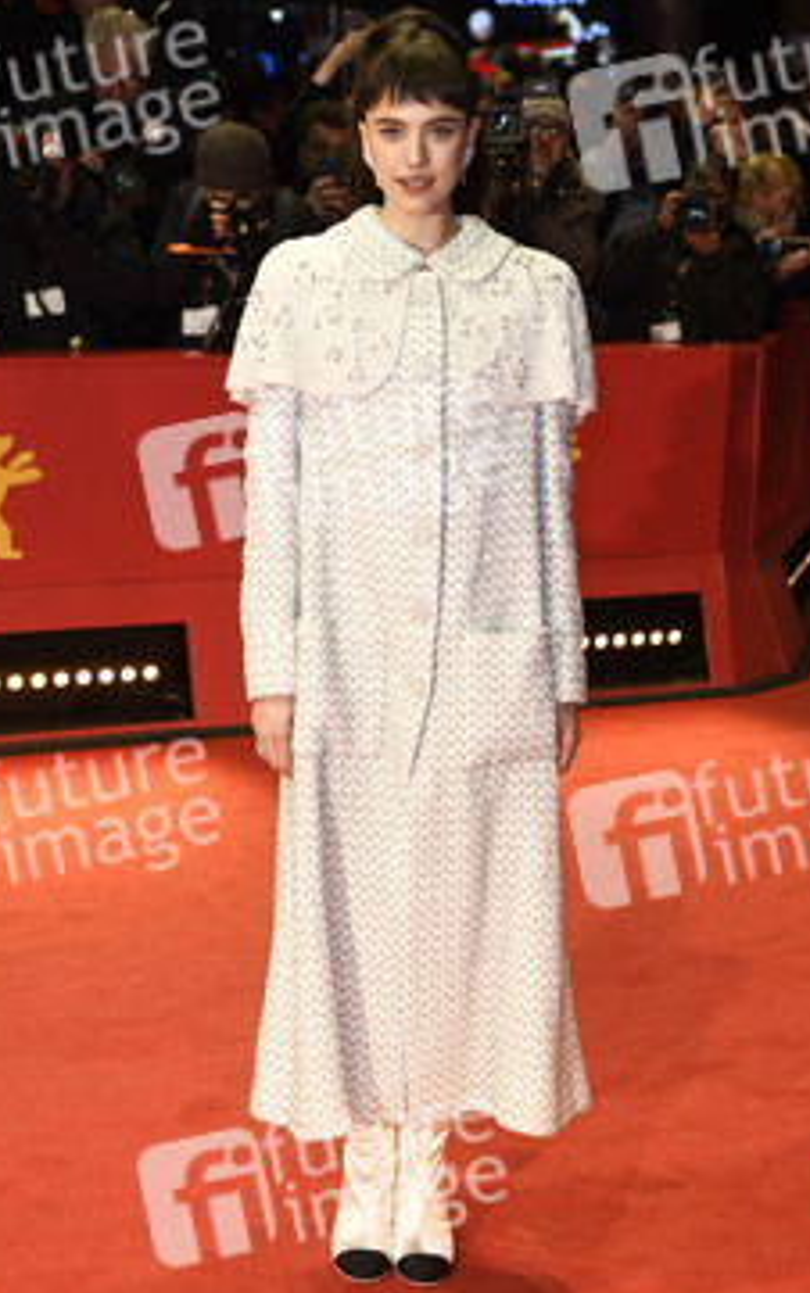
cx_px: 427
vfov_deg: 33.0
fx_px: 2187
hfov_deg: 21.0
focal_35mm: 62
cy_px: 645
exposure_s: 1/250
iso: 800
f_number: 4.5
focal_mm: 55
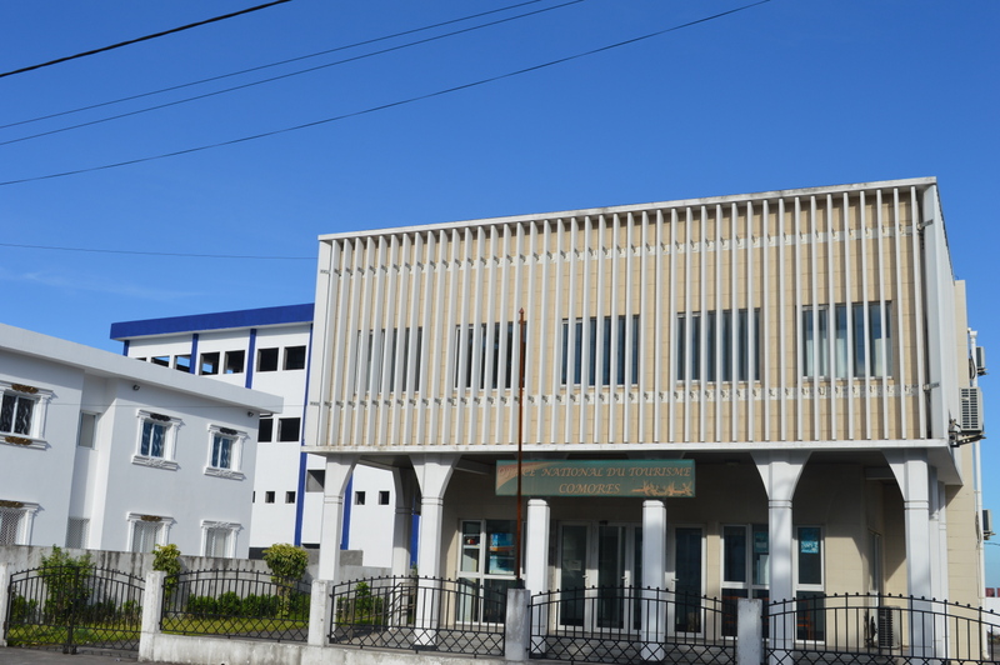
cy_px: 332
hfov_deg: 48.0
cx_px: 500
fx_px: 1124
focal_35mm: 40
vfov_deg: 33.0
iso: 100
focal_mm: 27
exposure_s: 1/400
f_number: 10
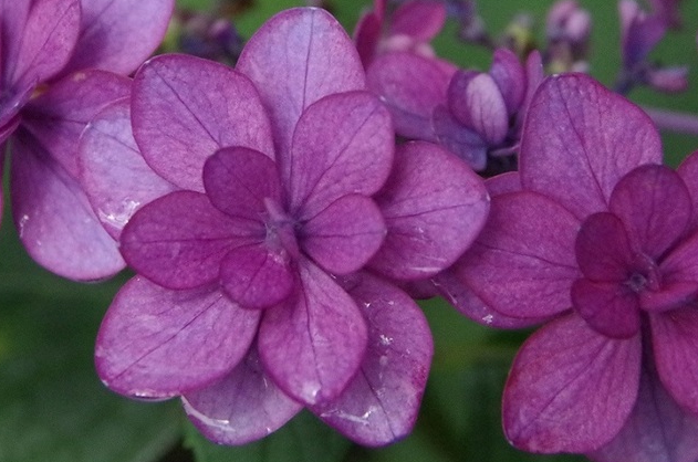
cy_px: 128
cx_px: 319
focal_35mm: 304
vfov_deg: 4.5
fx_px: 5882
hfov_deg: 6.8
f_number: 8
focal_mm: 135
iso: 6400
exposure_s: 1/3200
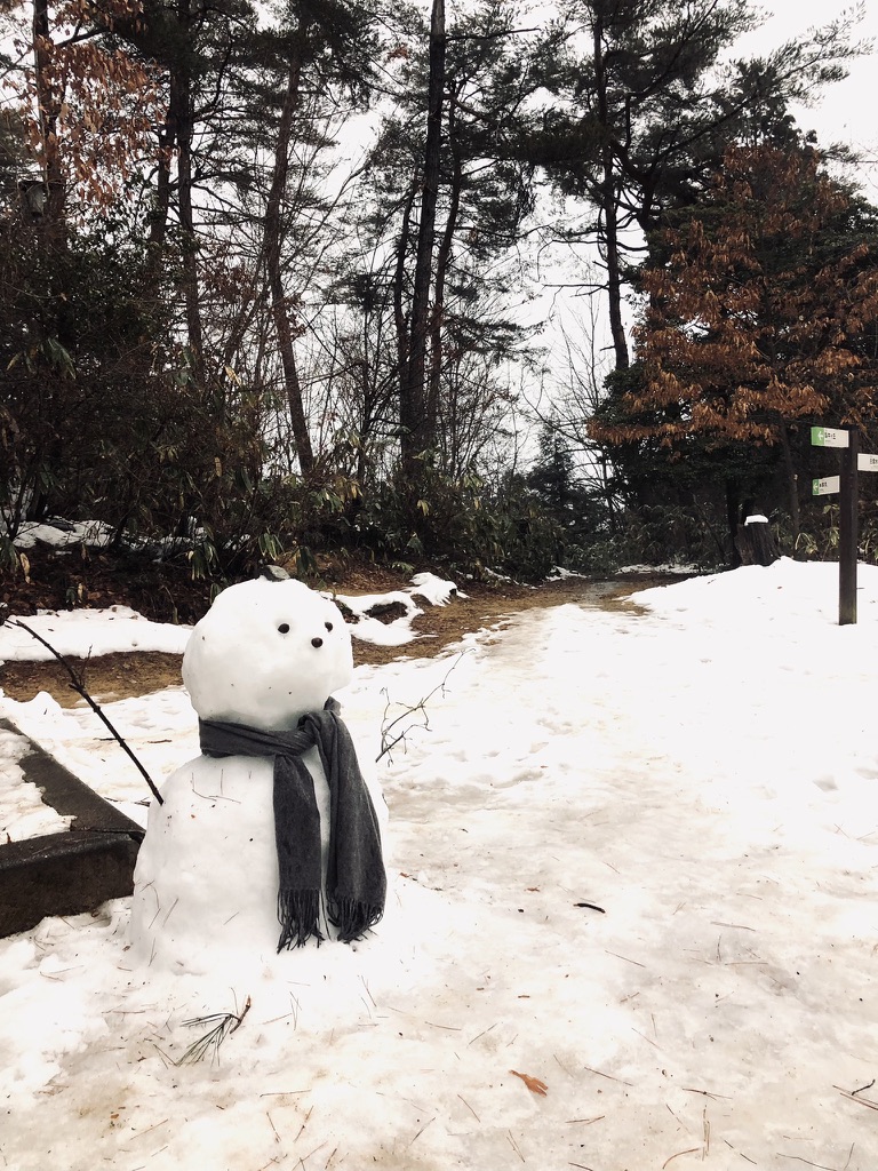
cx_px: 439
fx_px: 947
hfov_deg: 49.7
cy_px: 586
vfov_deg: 63.4
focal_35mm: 28
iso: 25
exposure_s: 1/40
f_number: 1.8
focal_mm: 3.99
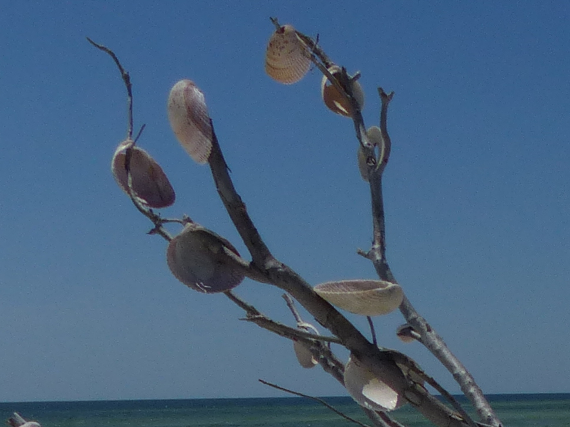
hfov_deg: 17.4
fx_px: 1696
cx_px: 818
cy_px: 574
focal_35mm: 103
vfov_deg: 13.8
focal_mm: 4.5
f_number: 4.5
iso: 100
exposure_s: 1/2500
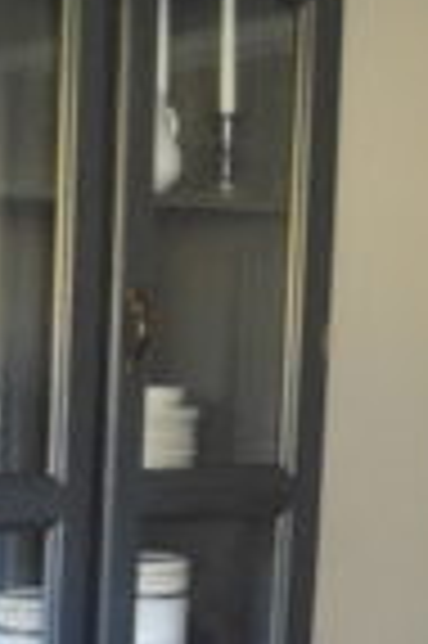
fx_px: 1877
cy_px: 621
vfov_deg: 19.0
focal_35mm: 105
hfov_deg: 12.2
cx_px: -277
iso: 6400
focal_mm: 20
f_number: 4.5
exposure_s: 1/100
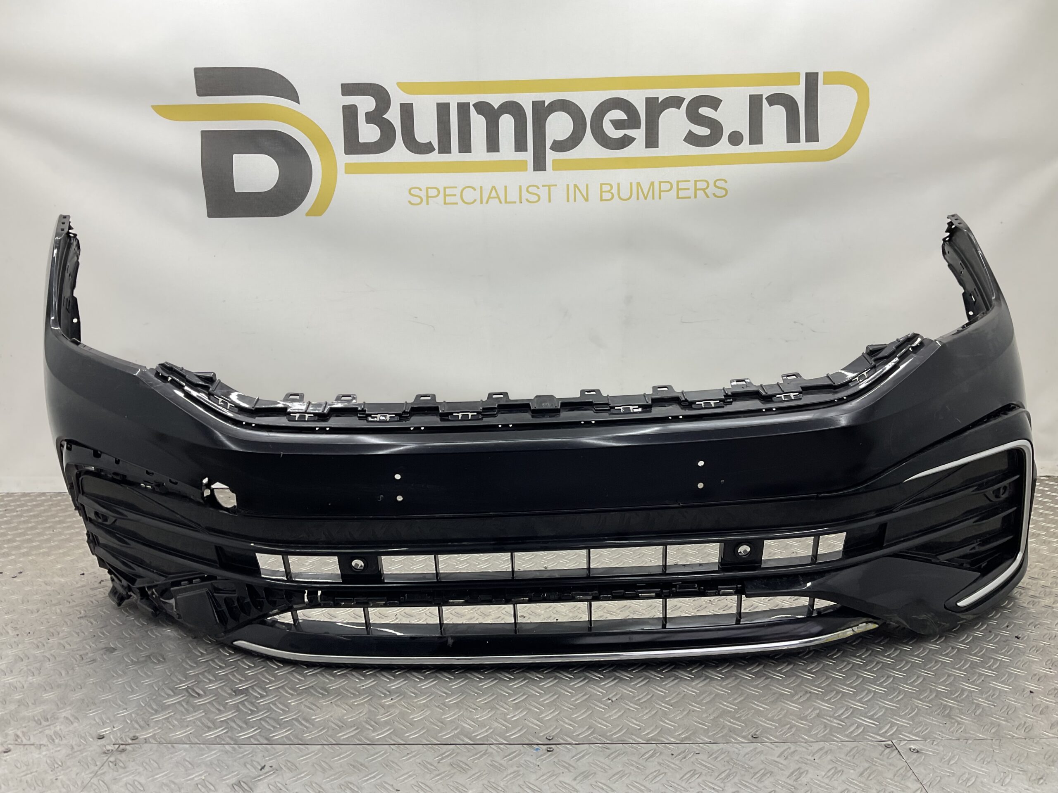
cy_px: 396
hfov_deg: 61.7
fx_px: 886
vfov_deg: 48.2
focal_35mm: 29
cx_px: 529
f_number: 1.8
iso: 20
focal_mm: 3
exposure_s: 1/100
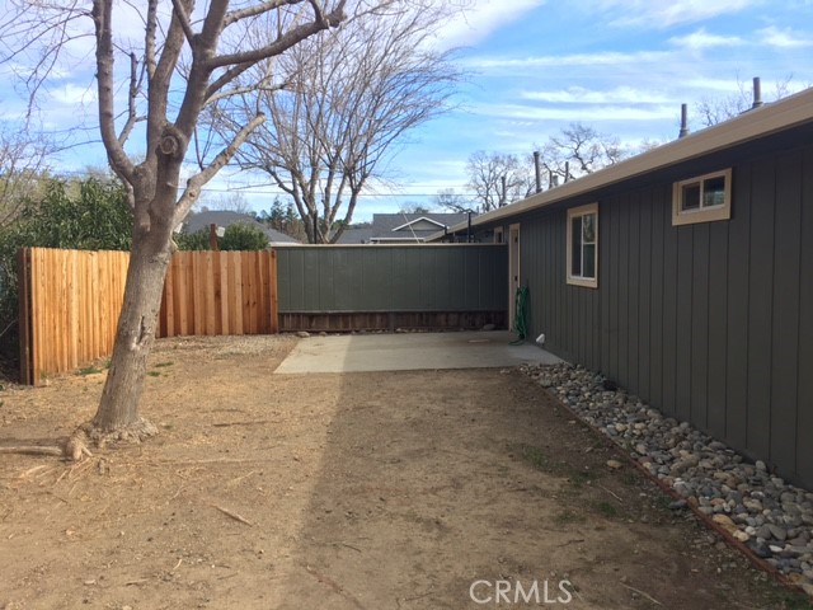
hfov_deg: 61.7
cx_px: 406
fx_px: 681
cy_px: 305
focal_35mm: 29
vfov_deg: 48.2
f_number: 2.2
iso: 25
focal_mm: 4.15
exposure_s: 1/442
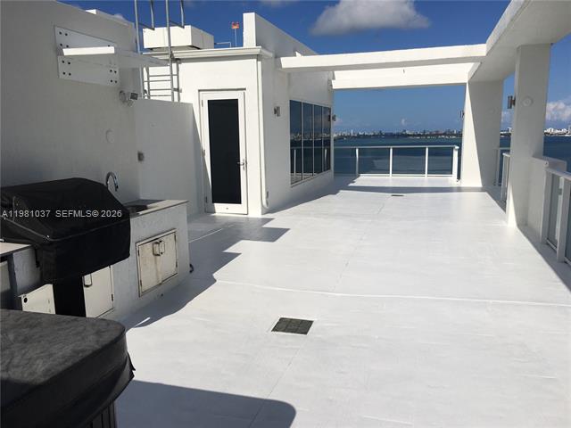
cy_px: 214
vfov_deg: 48.2
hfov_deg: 61.7
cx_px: 286
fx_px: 478
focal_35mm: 29
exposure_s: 1/5495
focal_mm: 4.15
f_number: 2.2
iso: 25
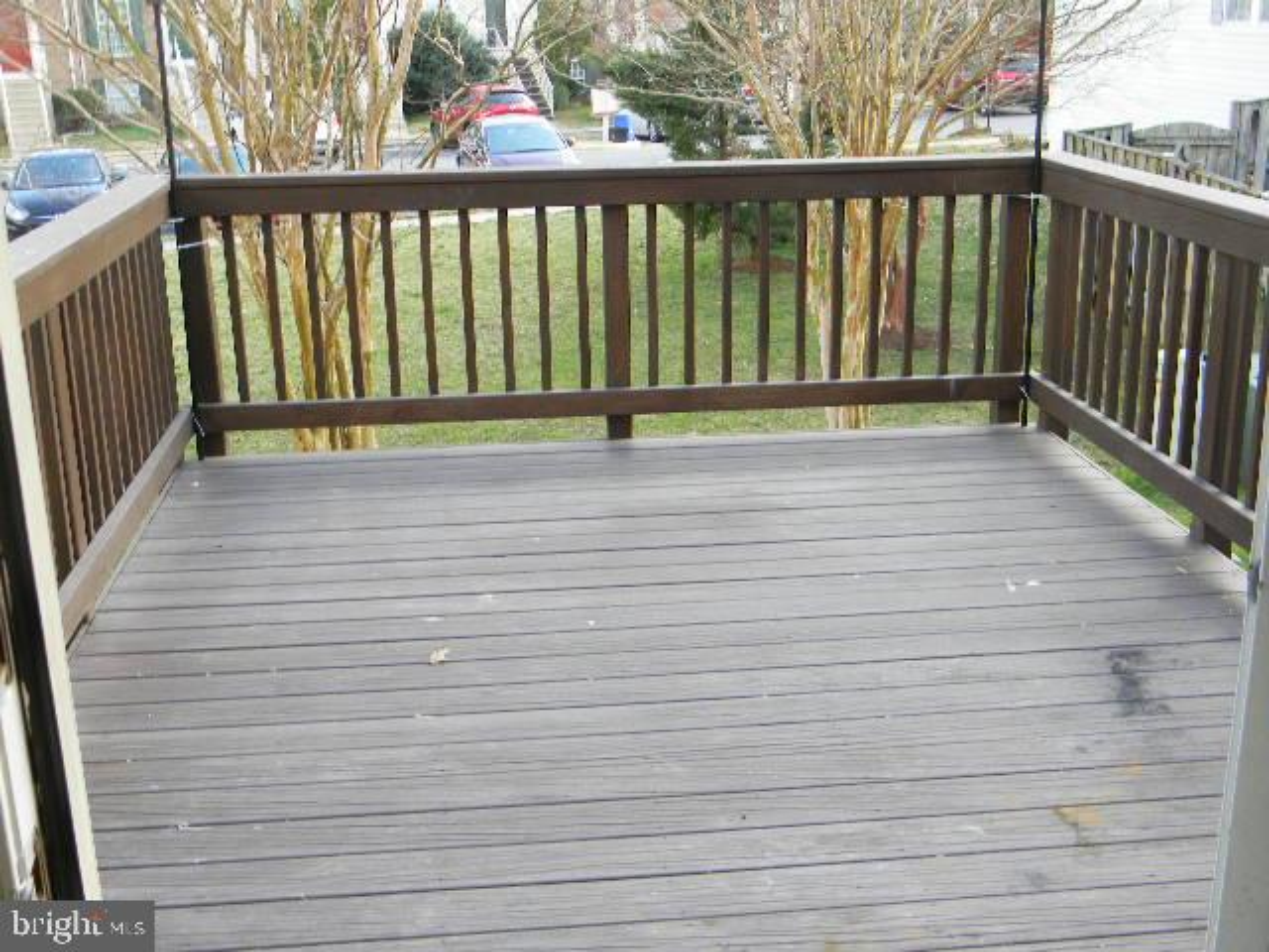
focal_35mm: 41
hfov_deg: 45.8
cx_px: 634
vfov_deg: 35.1
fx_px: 1503
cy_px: 476
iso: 80
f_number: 3.8
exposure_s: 1/49.5
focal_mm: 7.3
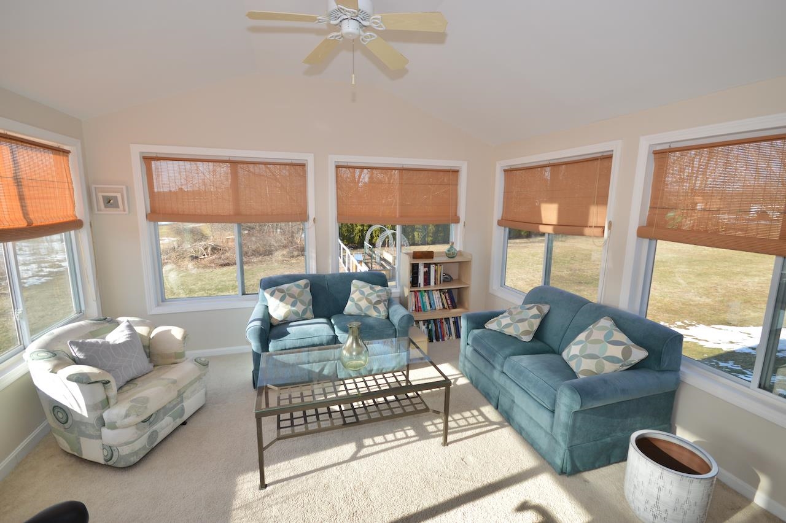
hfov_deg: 100.4
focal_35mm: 15
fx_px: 327
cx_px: 393
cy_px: 262
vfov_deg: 77.3
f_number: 5.6
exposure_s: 1/125
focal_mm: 10
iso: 160
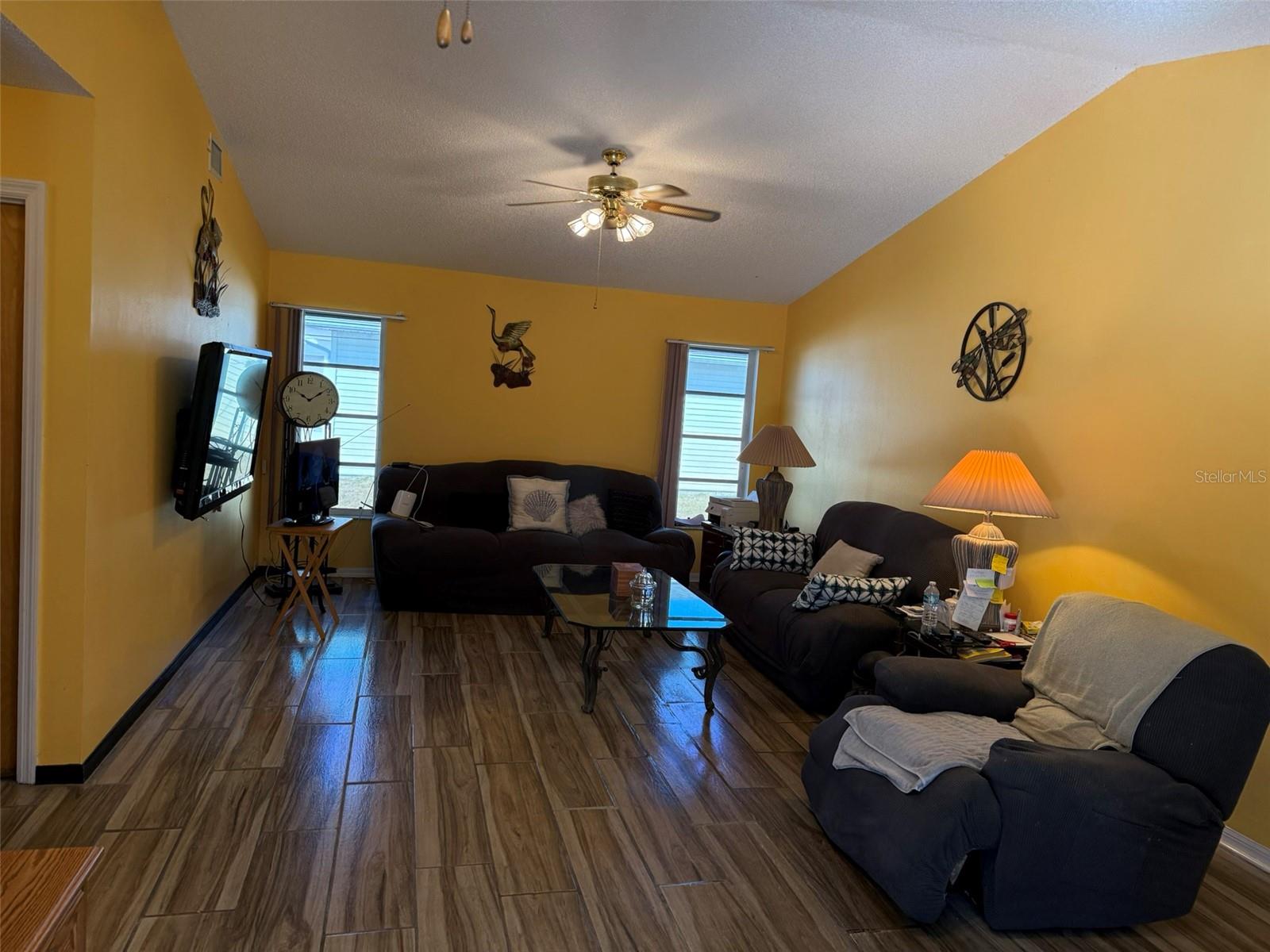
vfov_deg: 56.8
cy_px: 476
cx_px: 635
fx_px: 881
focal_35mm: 24
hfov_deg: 71.6
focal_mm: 6.76
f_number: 1.78
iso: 250
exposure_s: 1/120
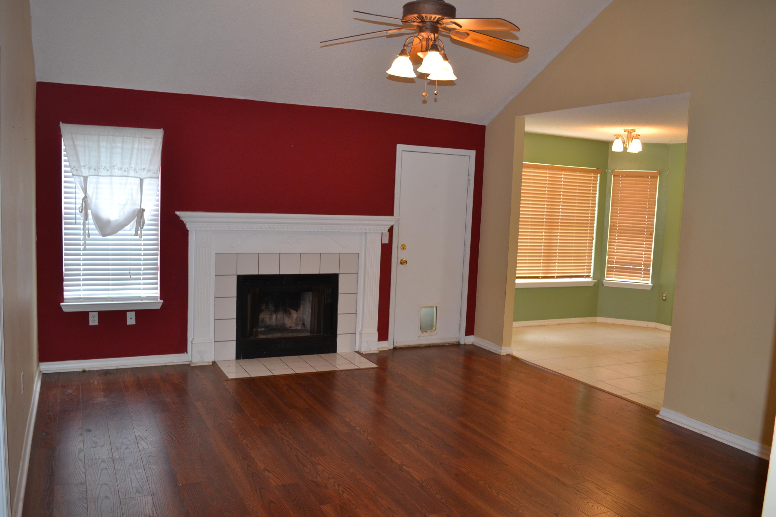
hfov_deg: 61.9
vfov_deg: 43.6
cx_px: 388
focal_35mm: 30
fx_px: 647
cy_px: 258
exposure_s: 1/60
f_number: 3.8
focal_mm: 20
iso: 450
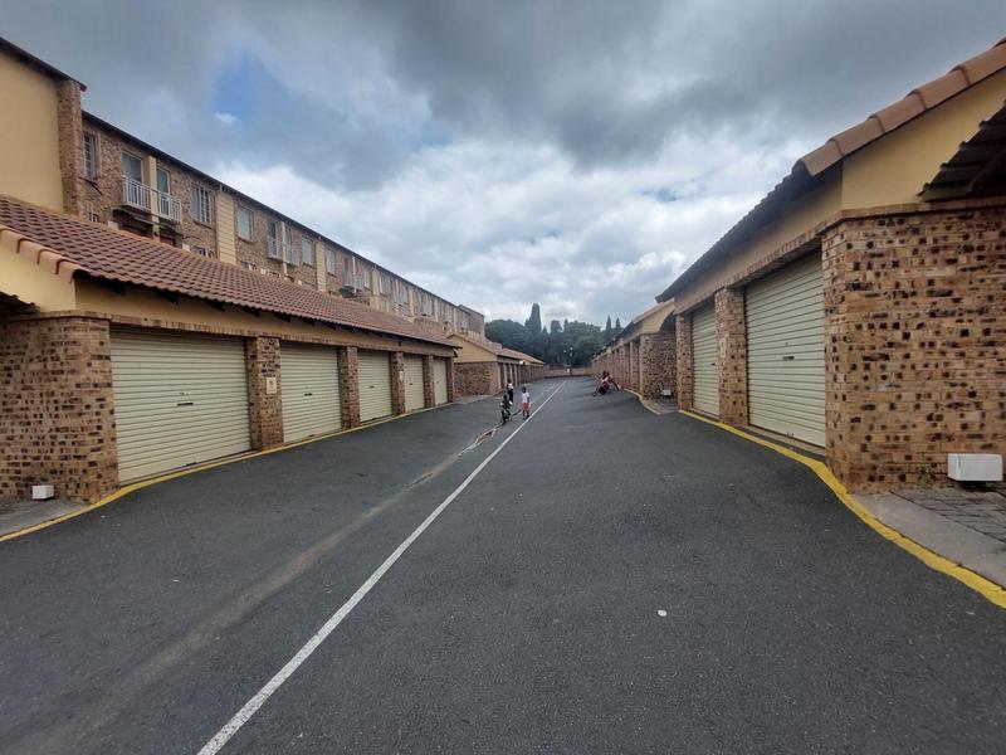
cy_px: 378
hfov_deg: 106.2
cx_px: 503
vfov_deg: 89.9
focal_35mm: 13
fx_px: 378
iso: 50
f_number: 2.2
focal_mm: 1.74
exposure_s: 1/794
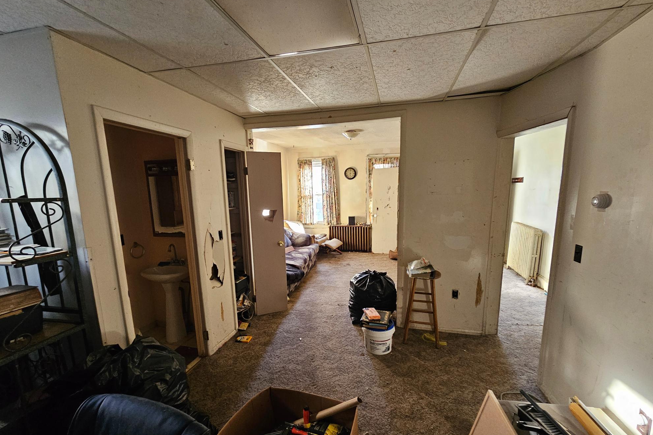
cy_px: 233
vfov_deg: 81.1
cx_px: 338
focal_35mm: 14
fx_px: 254
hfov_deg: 104.2
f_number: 2.2
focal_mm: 2.2
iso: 400
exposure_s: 1/60
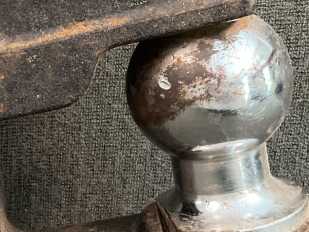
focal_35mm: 93
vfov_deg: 15.9
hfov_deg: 20.1
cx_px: -32
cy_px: 150
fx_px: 830
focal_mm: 3
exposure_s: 1/30
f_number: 1.8
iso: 320
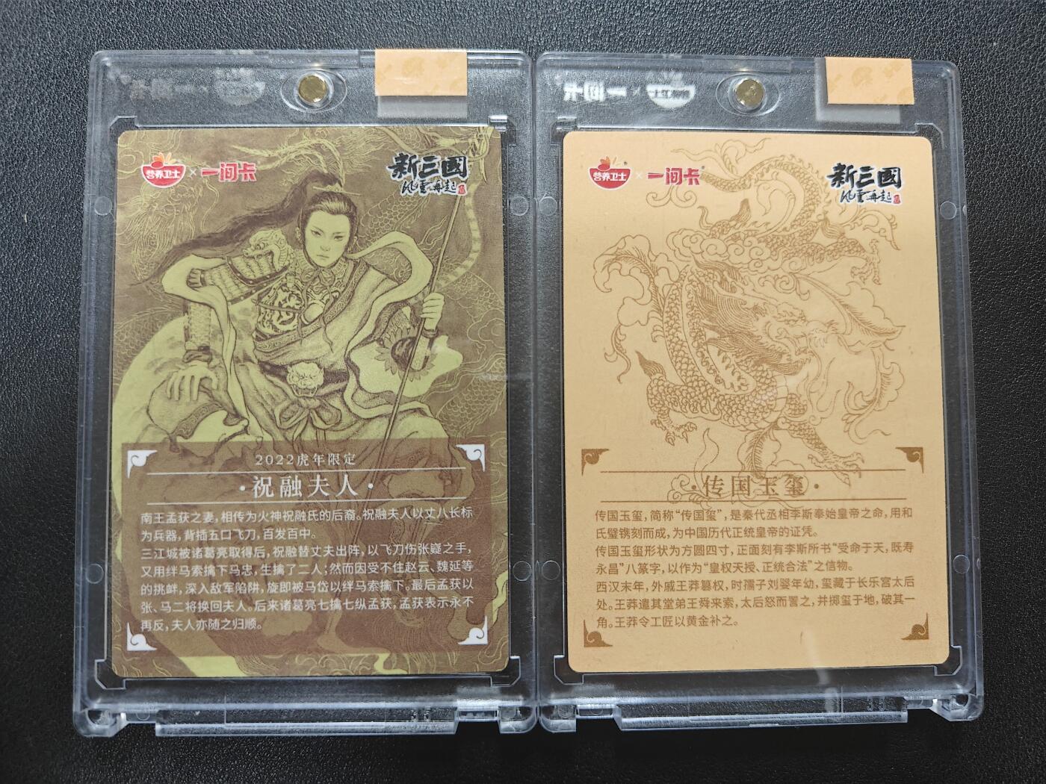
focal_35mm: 24
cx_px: 523
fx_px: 725
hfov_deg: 71.6
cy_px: 392
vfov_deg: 56.8
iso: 320
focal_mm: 5.59
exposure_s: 1/50
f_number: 1.8
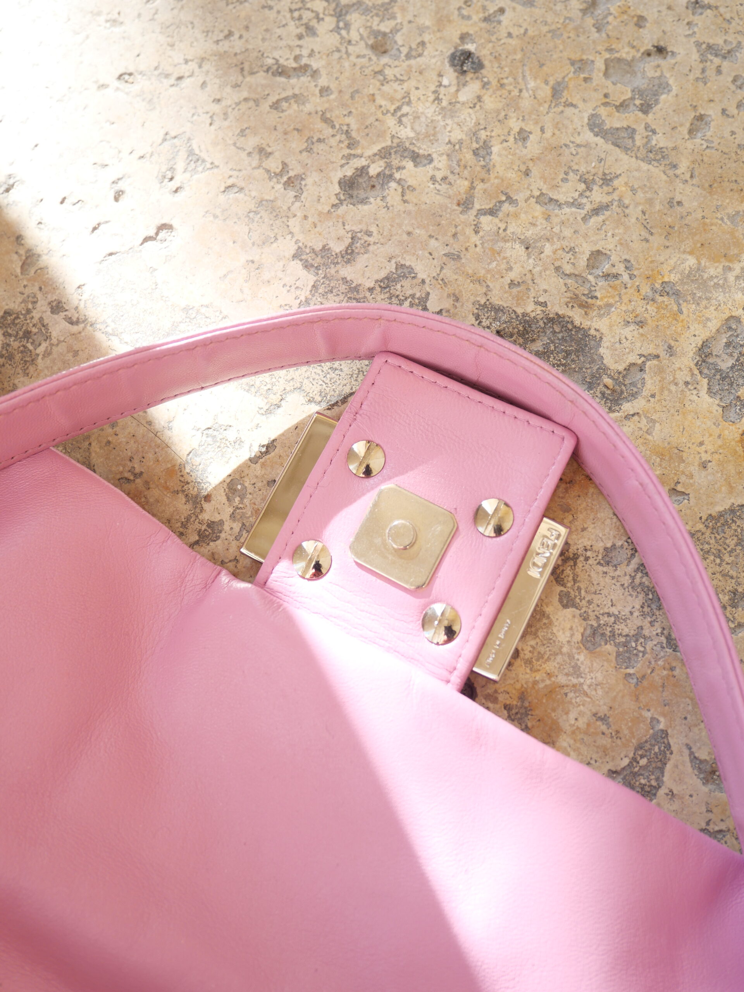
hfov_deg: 46.8
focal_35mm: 30
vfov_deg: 60.0
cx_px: 372
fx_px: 860
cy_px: 496
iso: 200
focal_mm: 15
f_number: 3.8
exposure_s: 1/125
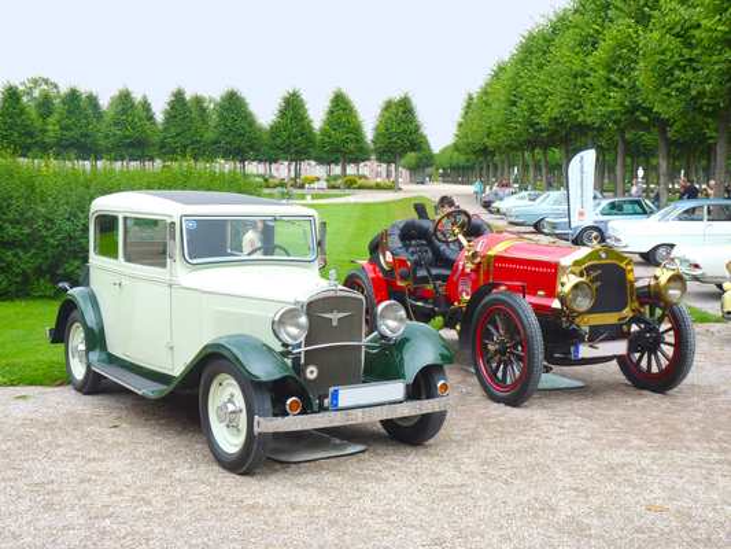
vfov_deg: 31.5
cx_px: 366
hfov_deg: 41.2
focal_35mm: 46
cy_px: 274
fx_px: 972
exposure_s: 1/160
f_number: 4
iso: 80
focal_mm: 8.2
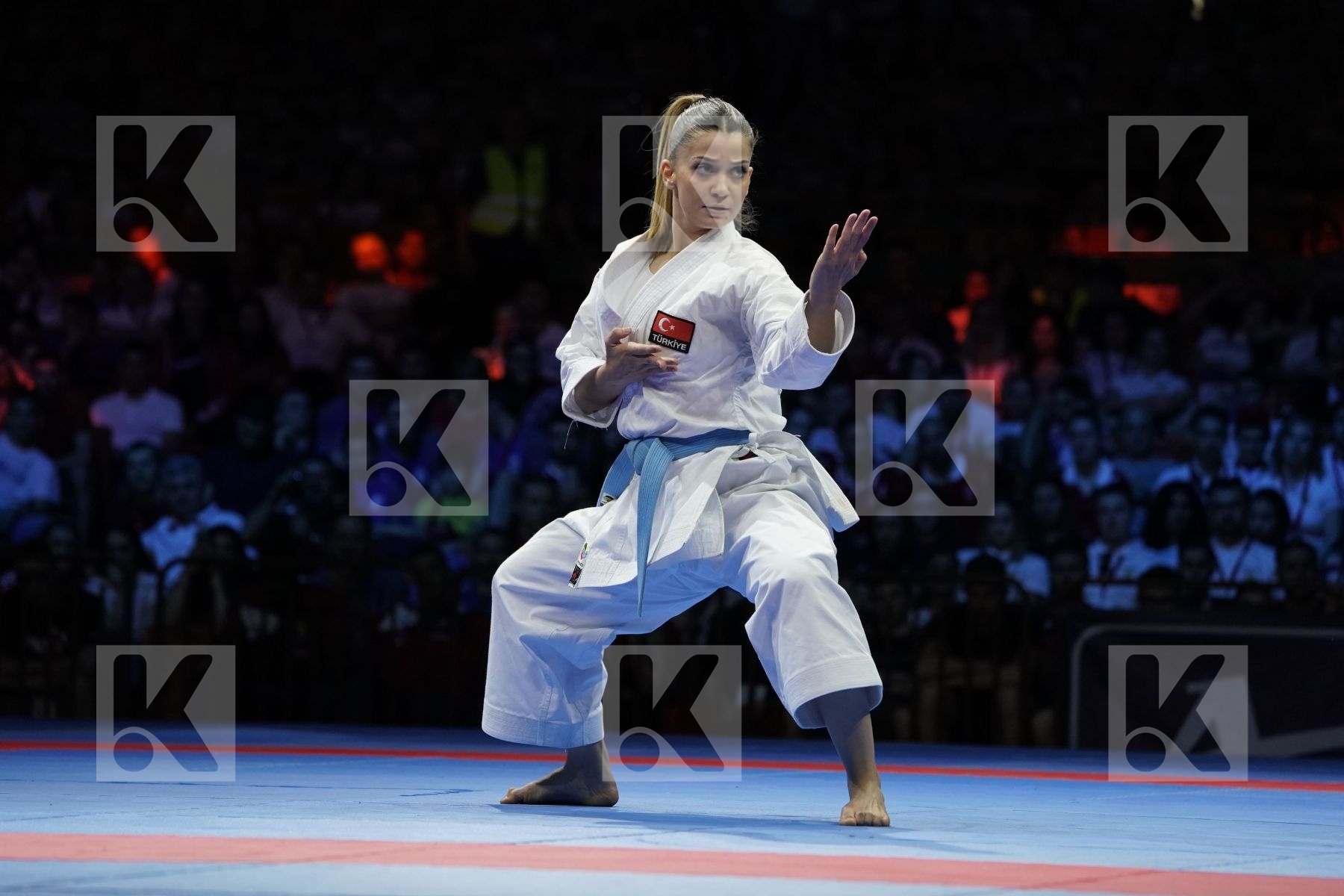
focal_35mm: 175
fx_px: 6533
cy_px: 448
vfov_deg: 7.8
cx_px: 672
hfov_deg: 11.7
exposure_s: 1/500
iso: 2000
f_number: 5.6
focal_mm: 175
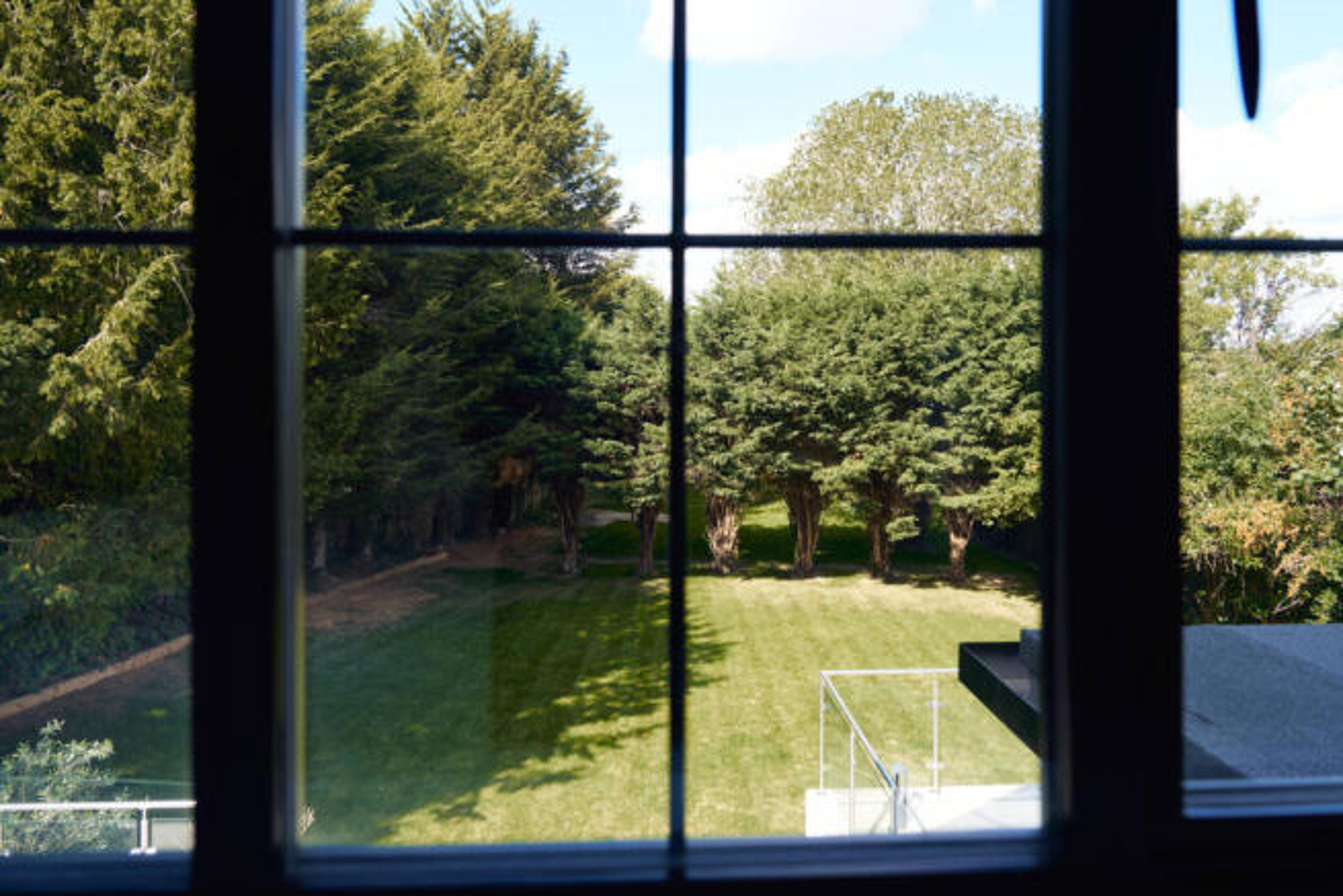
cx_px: 672
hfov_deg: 73.7
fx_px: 895
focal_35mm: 24
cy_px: 448
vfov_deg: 53.2
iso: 100
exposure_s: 1/160
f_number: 4.5
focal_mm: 24
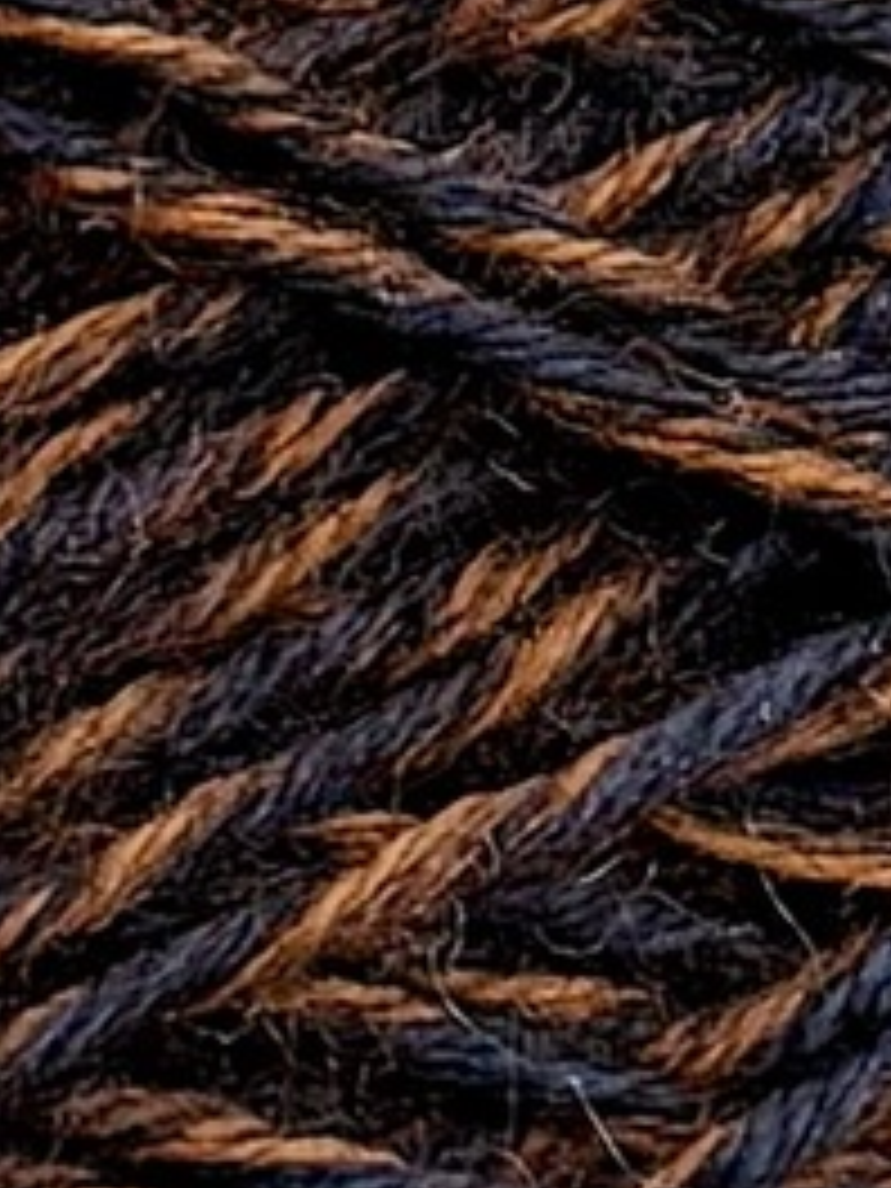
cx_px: -657
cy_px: 684
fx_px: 6383
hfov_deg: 7.8
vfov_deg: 10.6
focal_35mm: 186
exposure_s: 1/517
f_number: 1.78
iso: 80
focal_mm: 6.76
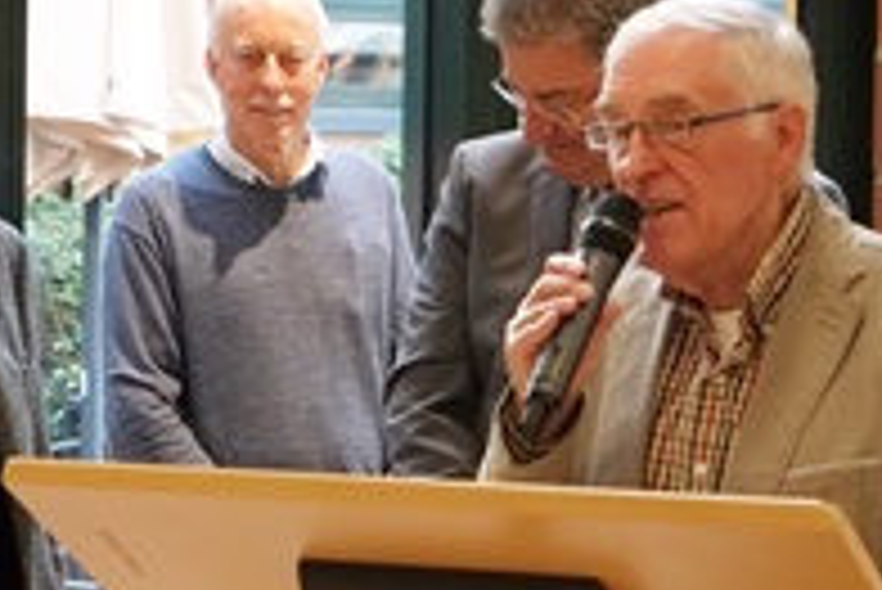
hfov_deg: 13.7
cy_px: 200
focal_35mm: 149
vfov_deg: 9.2
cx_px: 238
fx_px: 3653
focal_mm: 48.4
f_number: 5.6
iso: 6400
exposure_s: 1/220
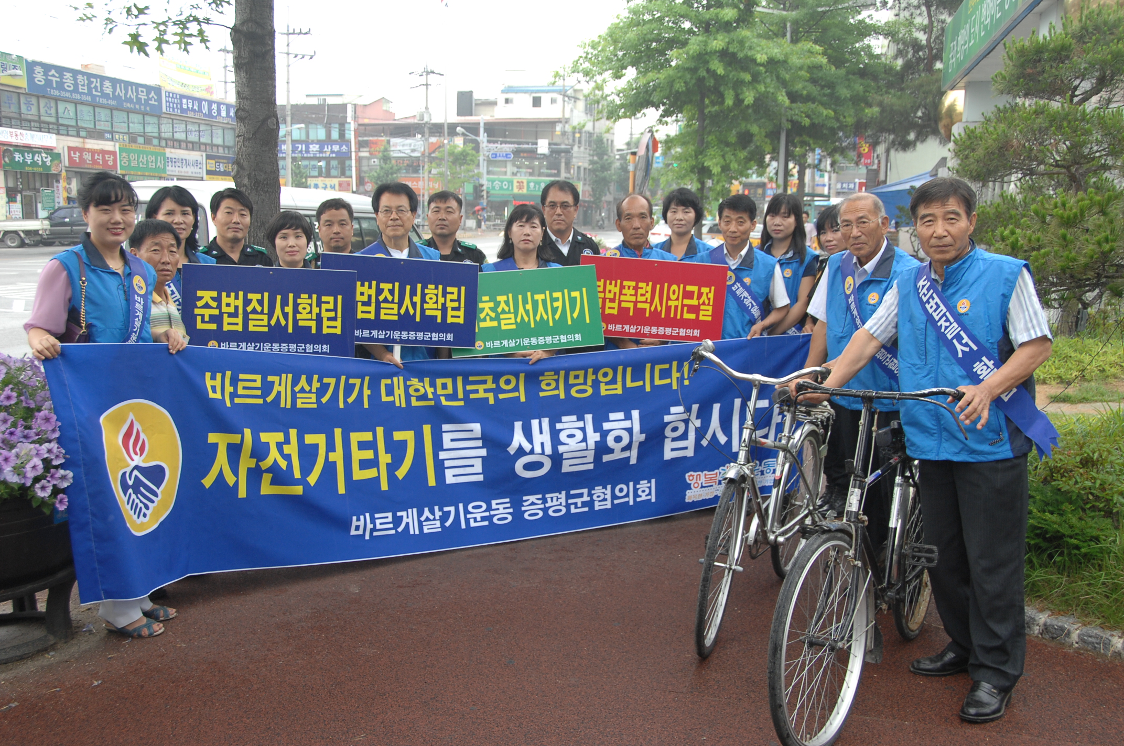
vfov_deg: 36.8
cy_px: 373
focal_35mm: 36
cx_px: 562
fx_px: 1123
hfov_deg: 53.2
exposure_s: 1/80
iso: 250
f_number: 4.2
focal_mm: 24
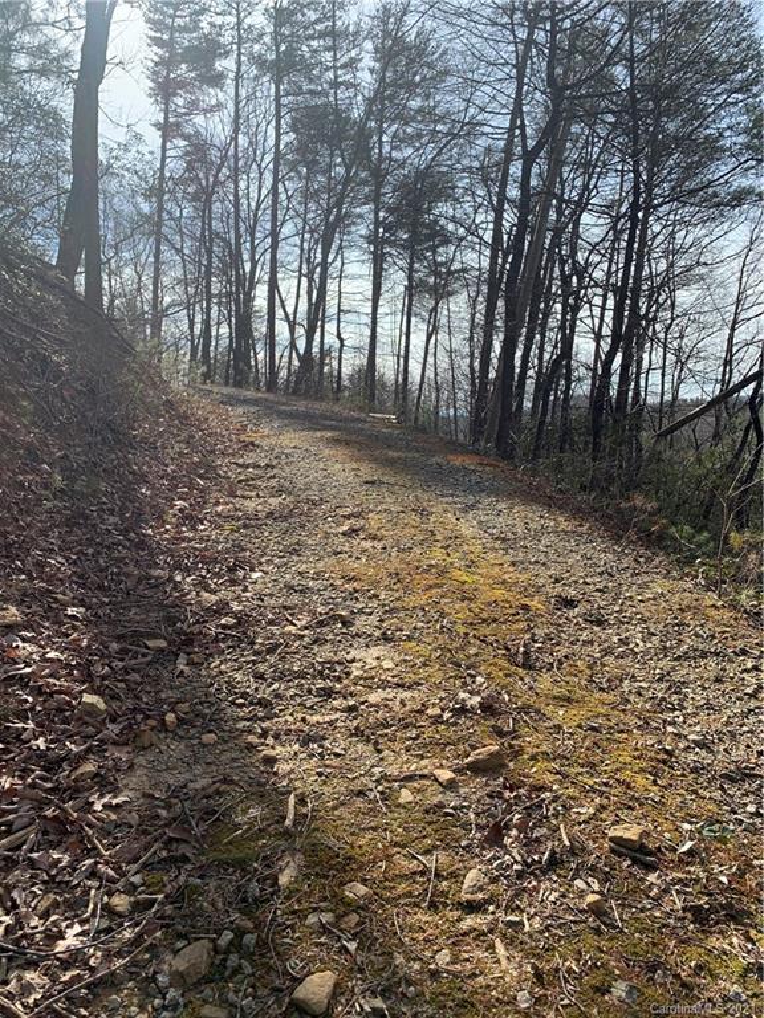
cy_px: 509
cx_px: 382
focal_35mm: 26
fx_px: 765
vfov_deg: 67.3
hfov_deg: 53.1
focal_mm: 4.25
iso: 25
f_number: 1.8
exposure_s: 1/1282
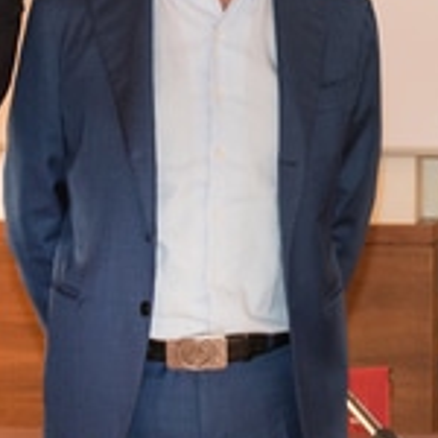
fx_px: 2562
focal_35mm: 179
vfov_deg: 9.8
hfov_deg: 9.7
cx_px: 453
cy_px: 133
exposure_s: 1/50
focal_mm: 45
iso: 1250
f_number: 4.5
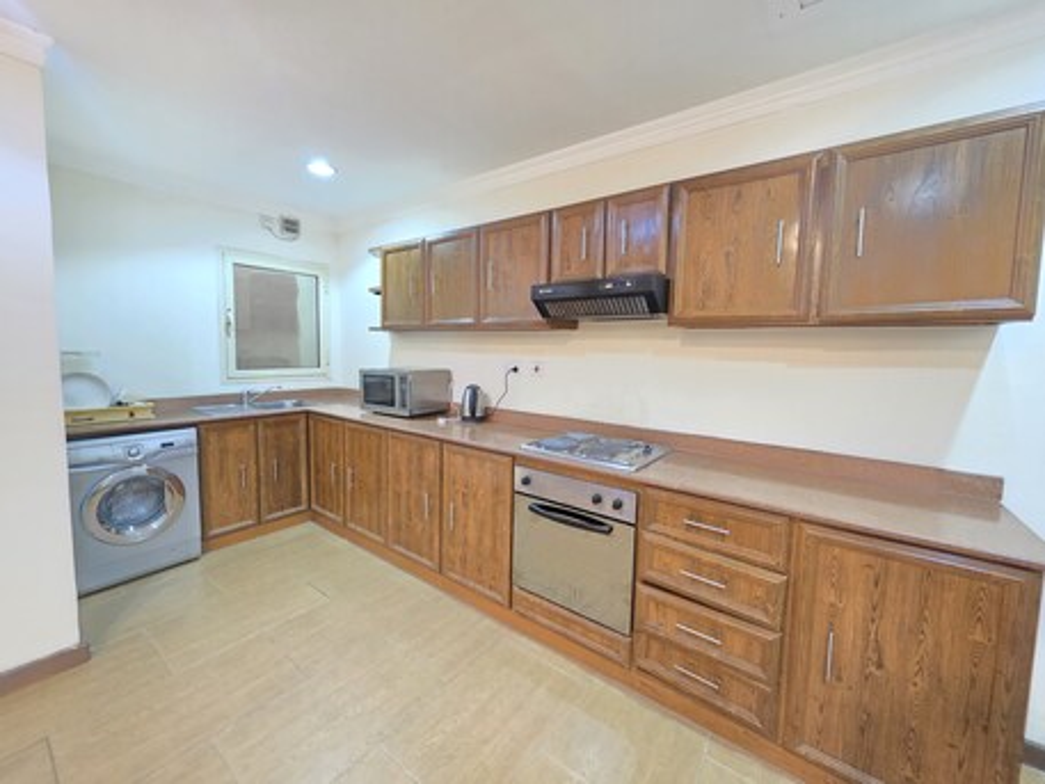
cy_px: 392
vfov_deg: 89.9
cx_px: 522
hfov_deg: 106.2
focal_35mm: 13
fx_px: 393
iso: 800
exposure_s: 1/50
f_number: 1.9
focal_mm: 2.2
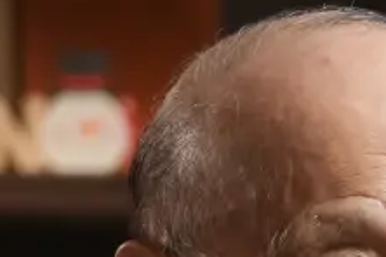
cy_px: 600
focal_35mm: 606
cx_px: 537
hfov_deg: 3.4
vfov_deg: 2.3
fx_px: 6497
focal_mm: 105
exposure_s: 1/125
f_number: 4
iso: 3200
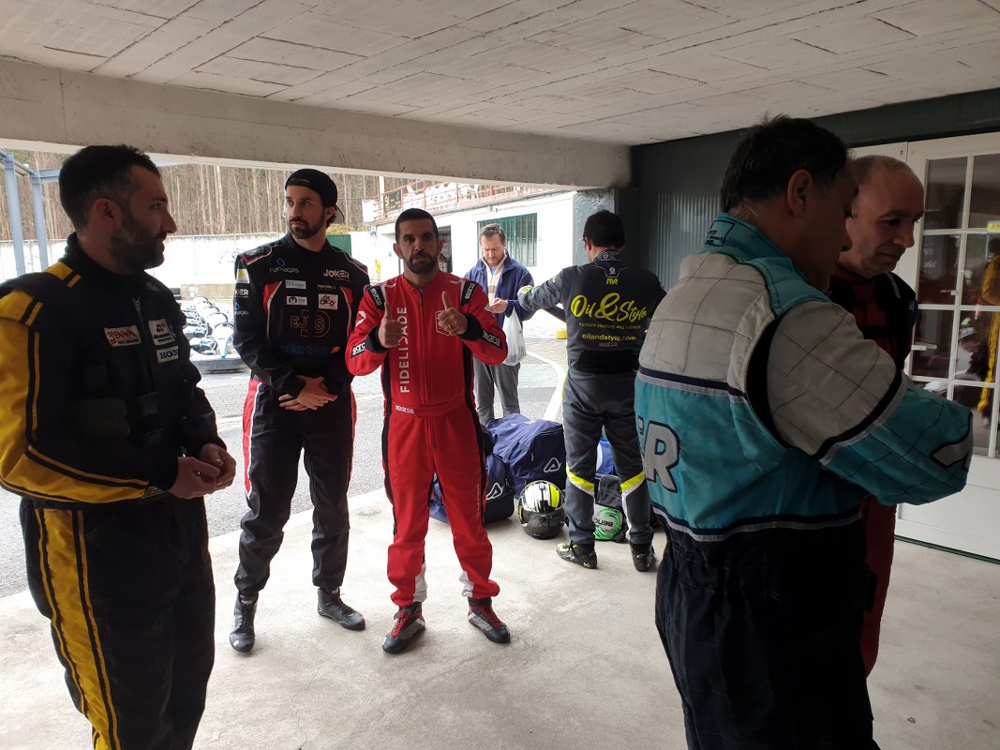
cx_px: 500
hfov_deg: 67.3
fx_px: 751
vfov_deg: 53.1
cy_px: 375
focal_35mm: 26
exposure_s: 1/100
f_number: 2.4
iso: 80
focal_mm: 4.3
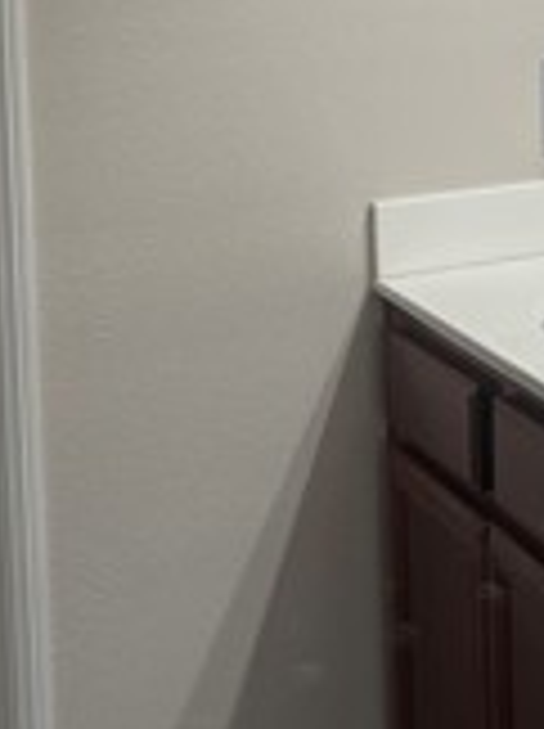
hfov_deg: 13.6
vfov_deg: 18.2
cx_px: 769
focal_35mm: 103
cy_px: -122
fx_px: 2164
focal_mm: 5.7
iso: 32
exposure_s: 1/143
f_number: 1.5
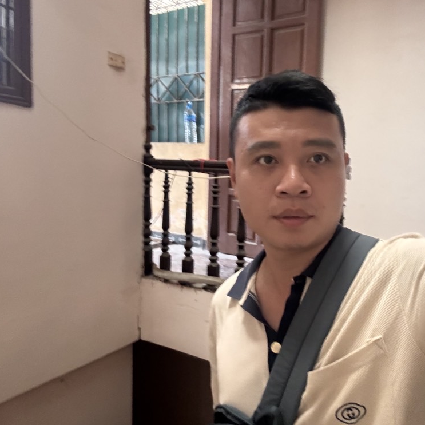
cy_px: 206
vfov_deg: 57.3
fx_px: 389
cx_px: 260
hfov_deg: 56.8
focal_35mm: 28
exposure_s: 1/20
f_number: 1.9
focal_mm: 2.69
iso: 500
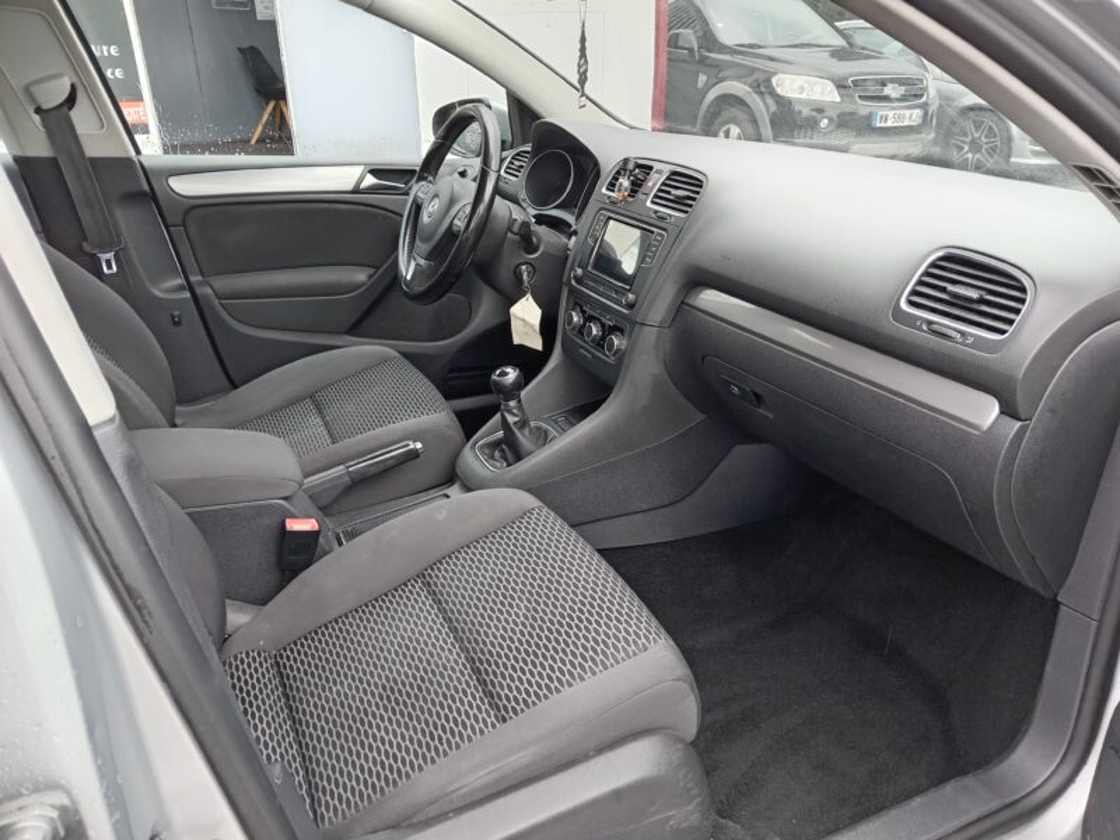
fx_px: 809
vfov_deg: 54.9
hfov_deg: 69.4
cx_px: 560
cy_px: 420
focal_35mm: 25
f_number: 1.8
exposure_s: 1/100
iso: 208
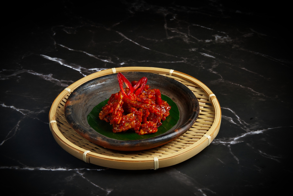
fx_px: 798
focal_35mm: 98
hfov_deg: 20.8
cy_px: 97
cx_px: 139
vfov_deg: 14.0
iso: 160
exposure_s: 1/250
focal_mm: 85
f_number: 4
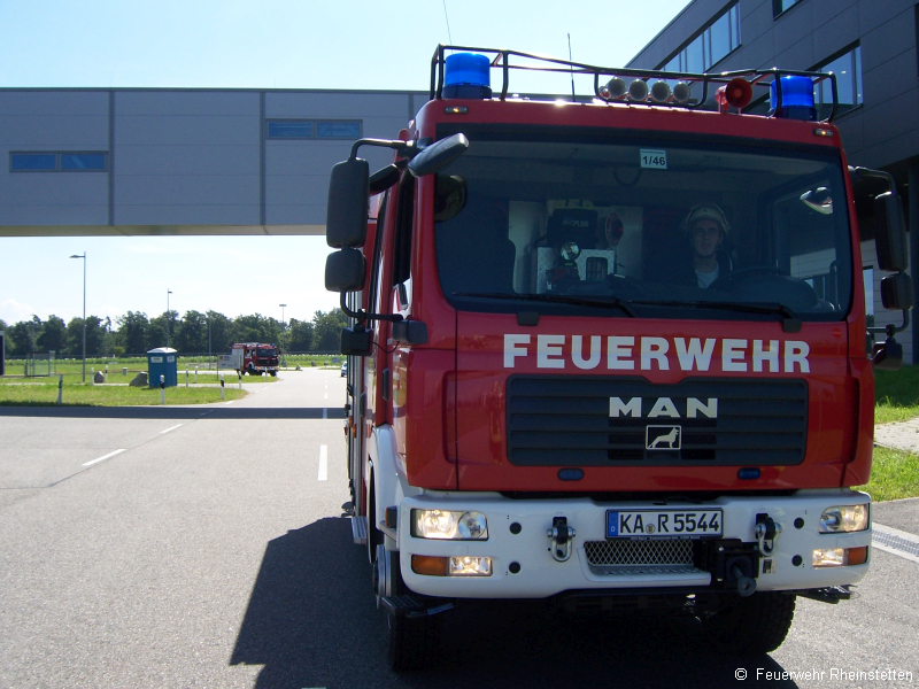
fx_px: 956
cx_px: 460
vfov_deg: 39.7
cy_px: 344
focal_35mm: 36
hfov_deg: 51.4
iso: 80
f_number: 4.5
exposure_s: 1/400
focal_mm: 6.2
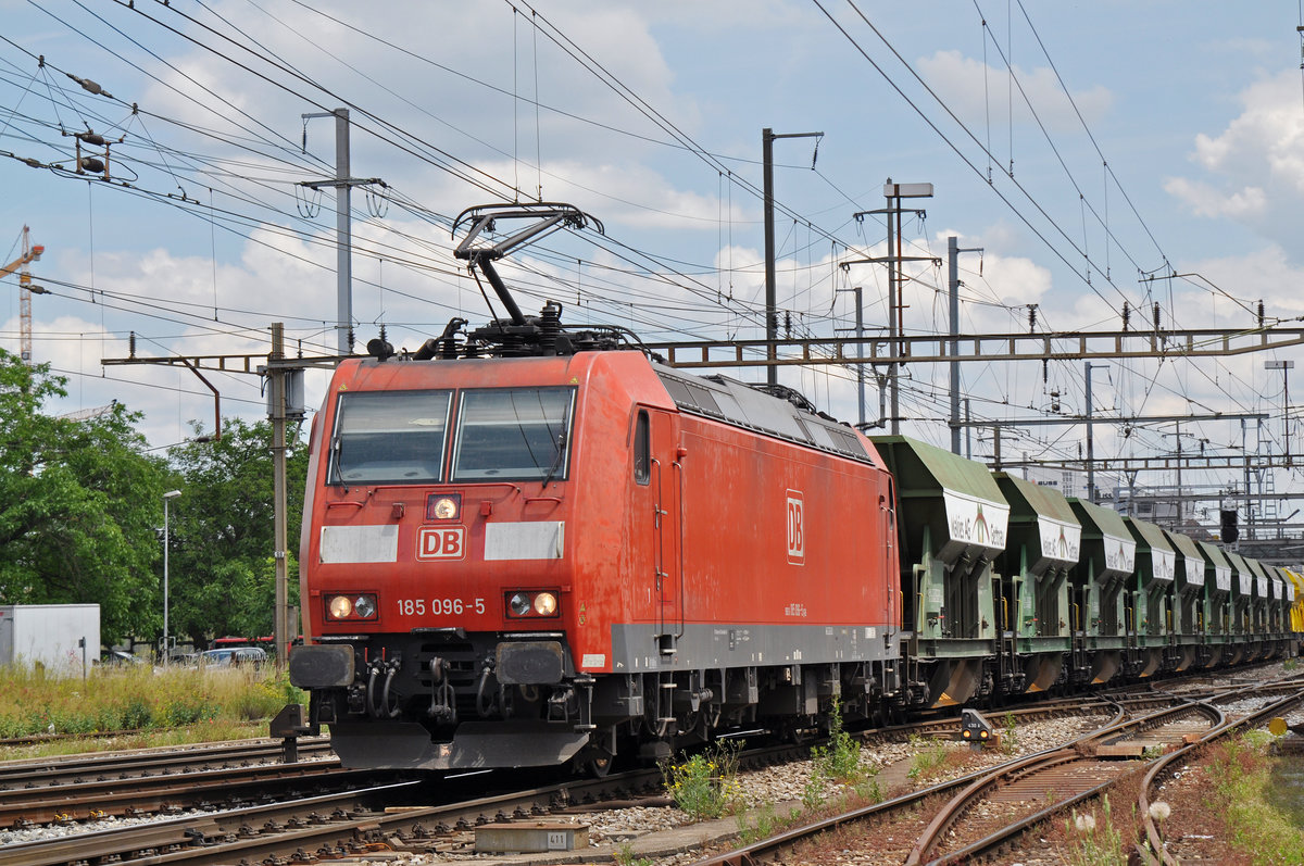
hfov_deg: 19.5
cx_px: 652
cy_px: 433
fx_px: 3799
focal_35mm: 105
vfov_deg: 13.0
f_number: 5.6
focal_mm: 70
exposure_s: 1/1000
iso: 250
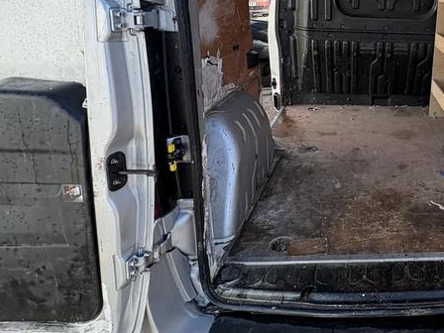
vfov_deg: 47.5
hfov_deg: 55.5
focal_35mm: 28
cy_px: 75
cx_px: 394
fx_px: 359
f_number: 2.2
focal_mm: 2.22
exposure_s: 1/268
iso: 64
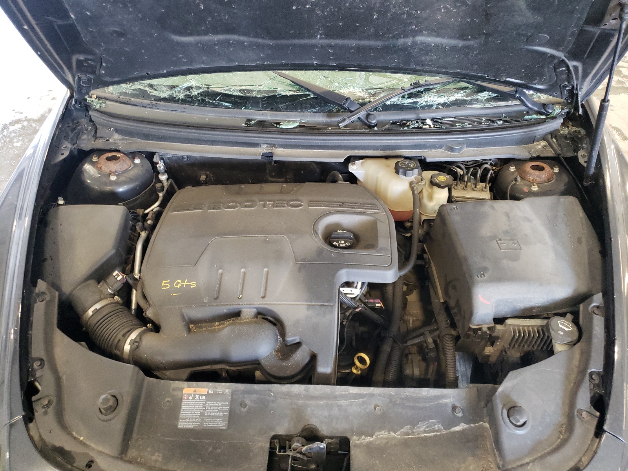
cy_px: 236
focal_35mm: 26
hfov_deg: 67.3
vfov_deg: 53.1
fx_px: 472
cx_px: 314
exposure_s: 1/30
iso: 411
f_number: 1.5
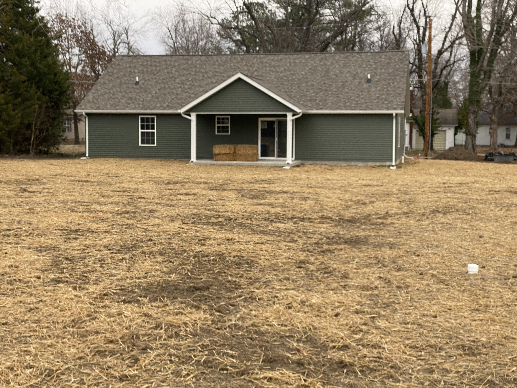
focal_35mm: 52
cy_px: 194
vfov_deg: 28.0
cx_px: 258
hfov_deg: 36.8
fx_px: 777
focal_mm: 6
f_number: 2
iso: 20
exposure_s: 1/251
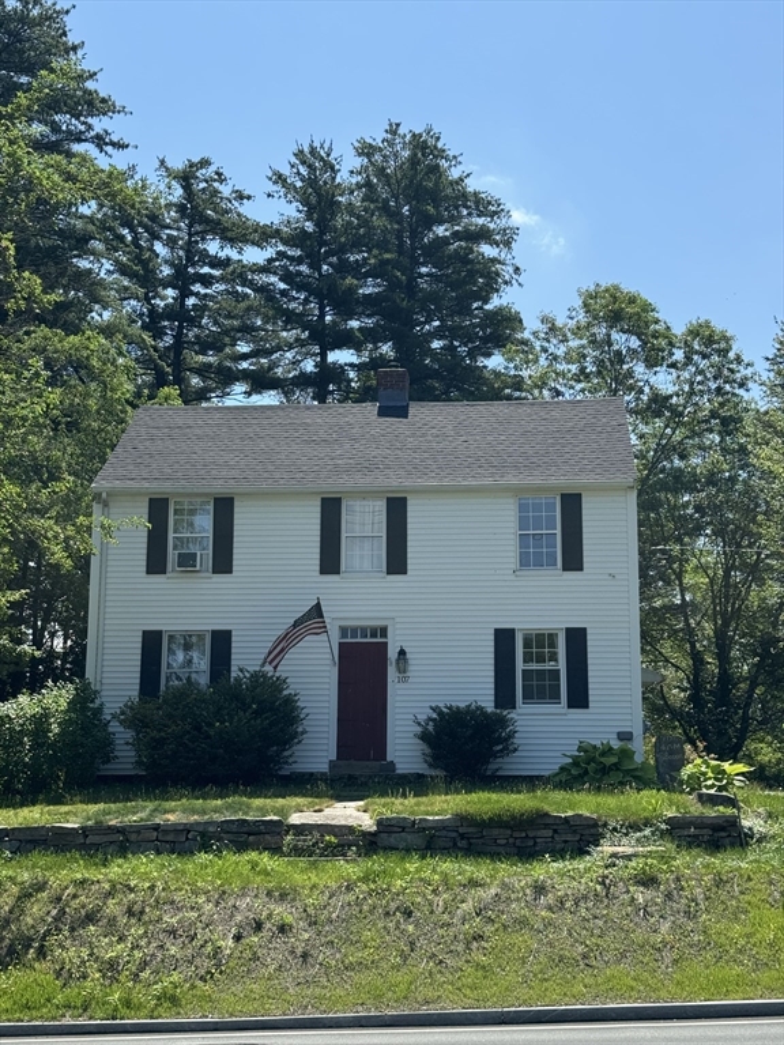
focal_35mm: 48
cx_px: 392
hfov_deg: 30.3
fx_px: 1450
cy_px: 522
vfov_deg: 39.7
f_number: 1.78
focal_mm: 6.76
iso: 64
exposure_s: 1/2833
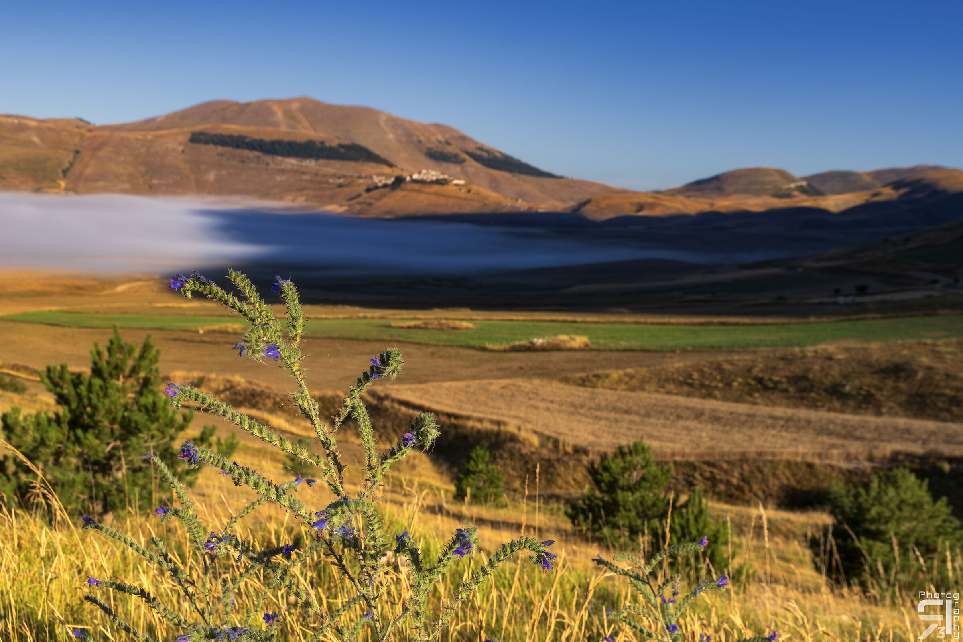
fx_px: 1070
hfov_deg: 48.5
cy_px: 321
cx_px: 482
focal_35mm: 40
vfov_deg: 33.4
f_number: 11
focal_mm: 40
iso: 64
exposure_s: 1/60
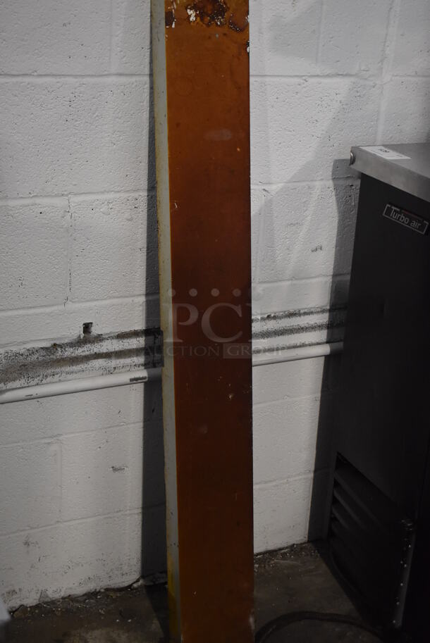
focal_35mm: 51
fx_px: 912
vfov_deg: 38.9
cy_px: 322
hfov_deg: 26.5
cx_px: 215
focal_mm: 34
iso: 2800
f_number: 4.5
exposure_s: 1/125
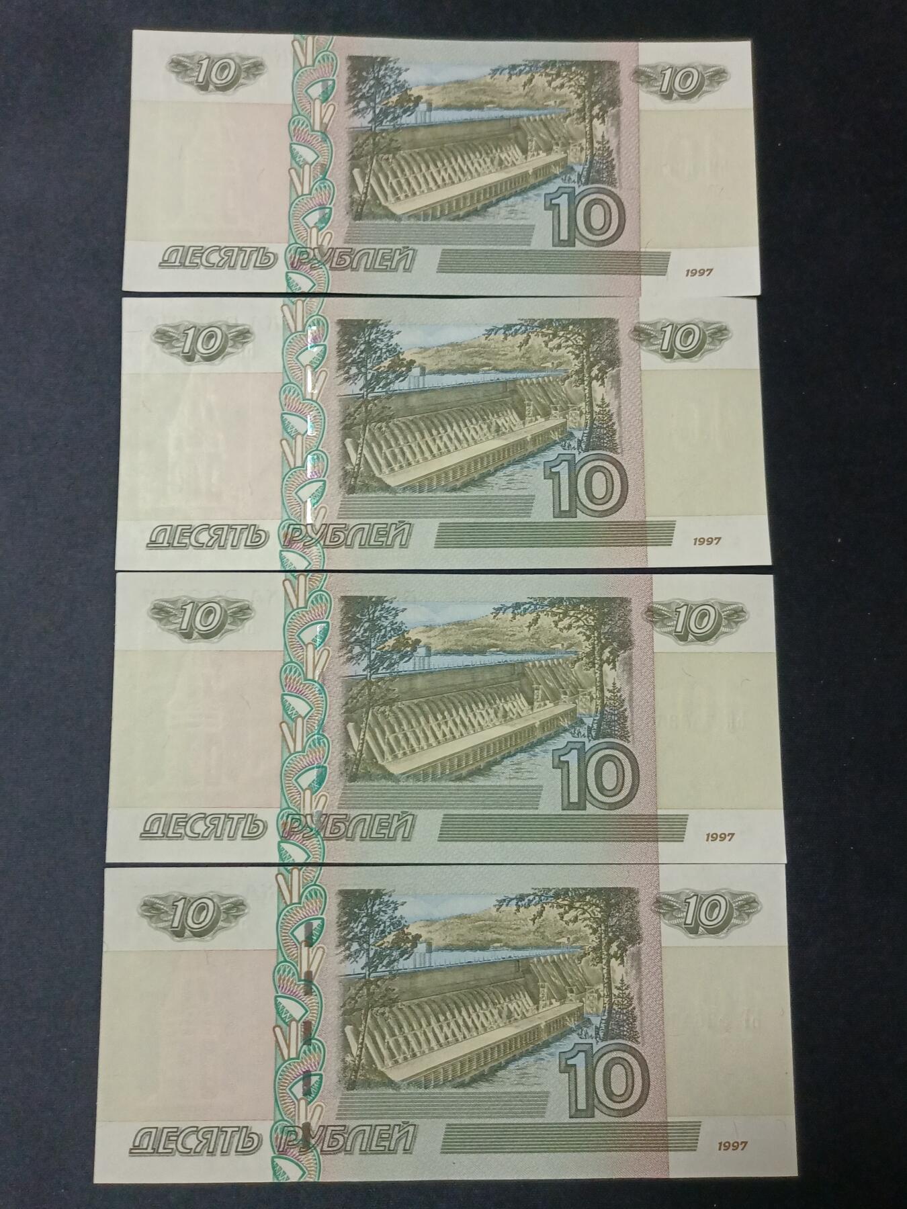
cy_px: 604
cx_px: 454
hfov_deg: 41.8
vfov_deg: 54.0
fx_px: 1188
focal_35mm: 34
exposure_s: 1/33.3
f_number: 1.8
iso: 981
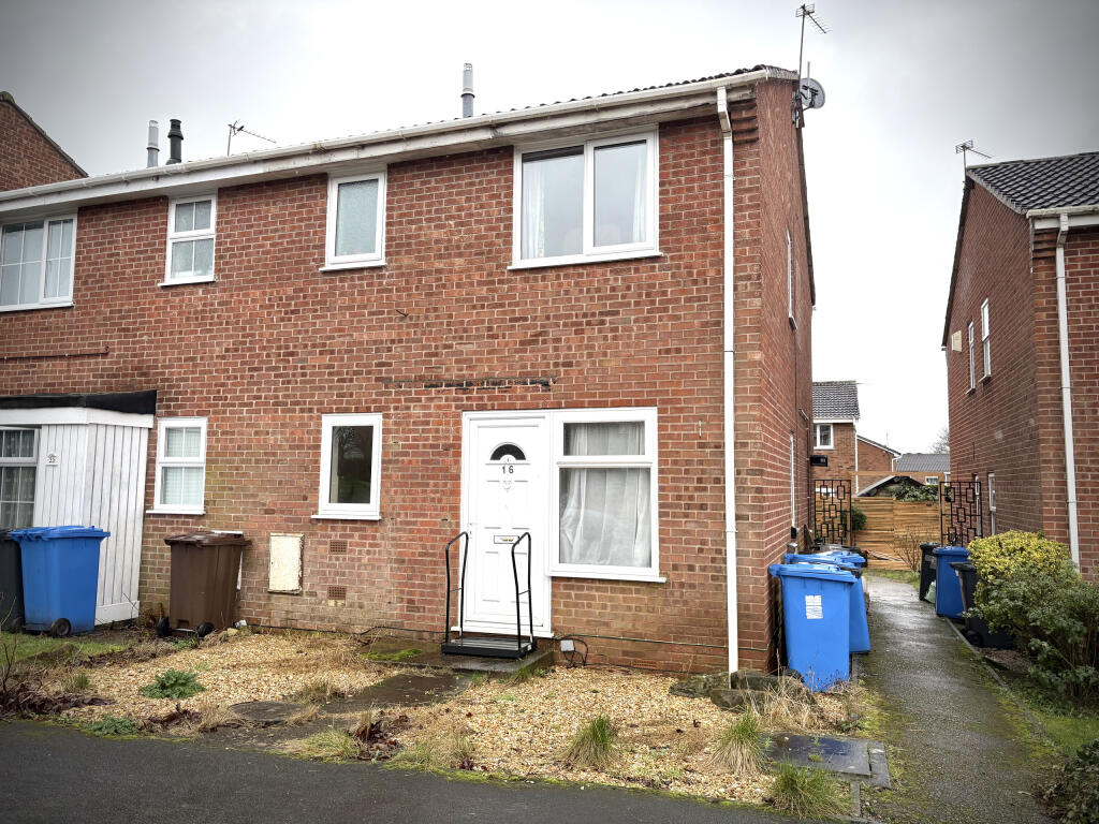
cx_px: 550
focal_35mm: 26
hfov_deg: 67.3
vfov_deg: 53.1
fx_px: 825
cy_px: 412
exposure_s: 1/424
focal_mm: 5.96
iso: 50
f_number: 1.6
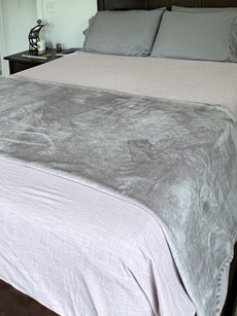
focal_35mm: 35
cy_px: 5
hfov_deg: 40.5
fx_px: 320
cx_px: 139
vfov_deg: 45.1
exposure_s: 1/99
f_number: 2.2
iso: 40
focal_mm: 2.22
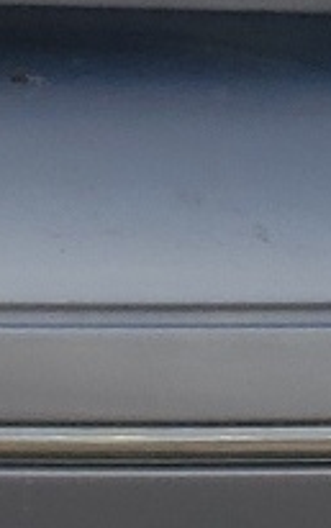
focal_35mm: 214
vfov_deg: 9.5
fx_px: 3084
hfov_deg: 5.9
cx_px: -395
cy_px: -313
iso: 50
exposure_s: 1/5000
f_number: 1.5
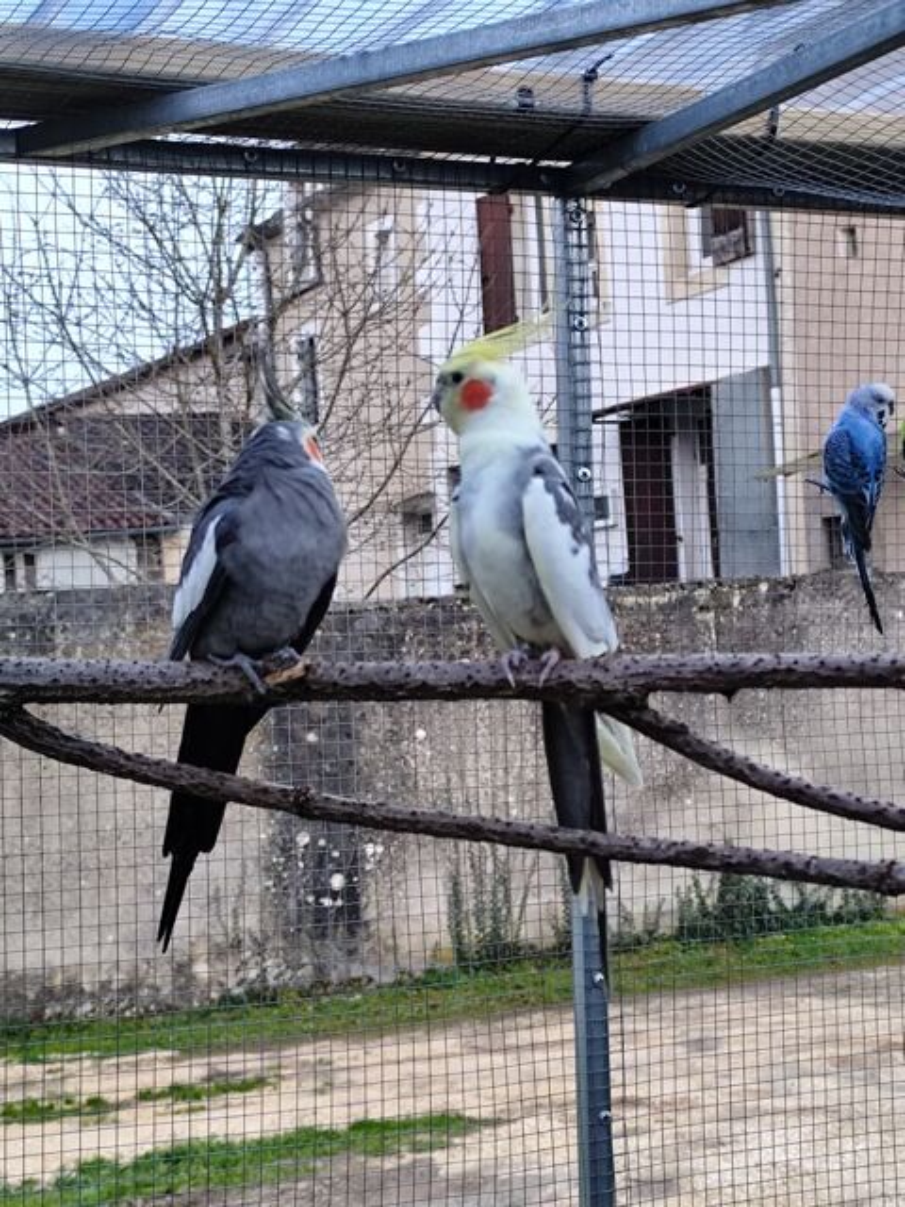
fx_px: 2092
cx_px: 452
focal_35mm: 60
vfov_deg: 32.2
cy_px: 604
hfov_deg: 24.4
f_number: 1.65
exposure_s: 1/25
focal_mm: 6.19
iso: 320
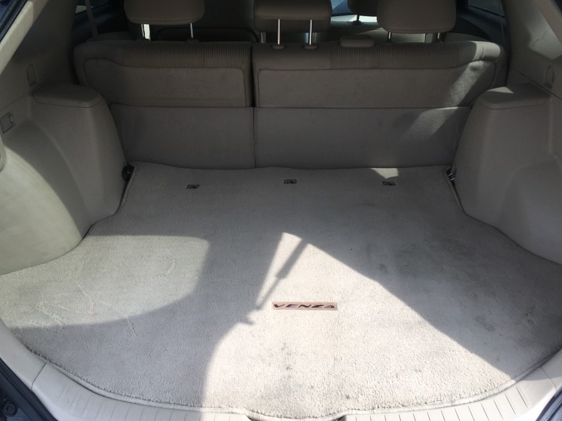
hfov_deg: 55.3
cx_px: 288
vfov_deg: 42.9
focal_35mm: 33
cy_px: 193
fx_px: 536
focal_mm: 4.15
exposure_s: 1/746
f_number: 2.2
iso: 25
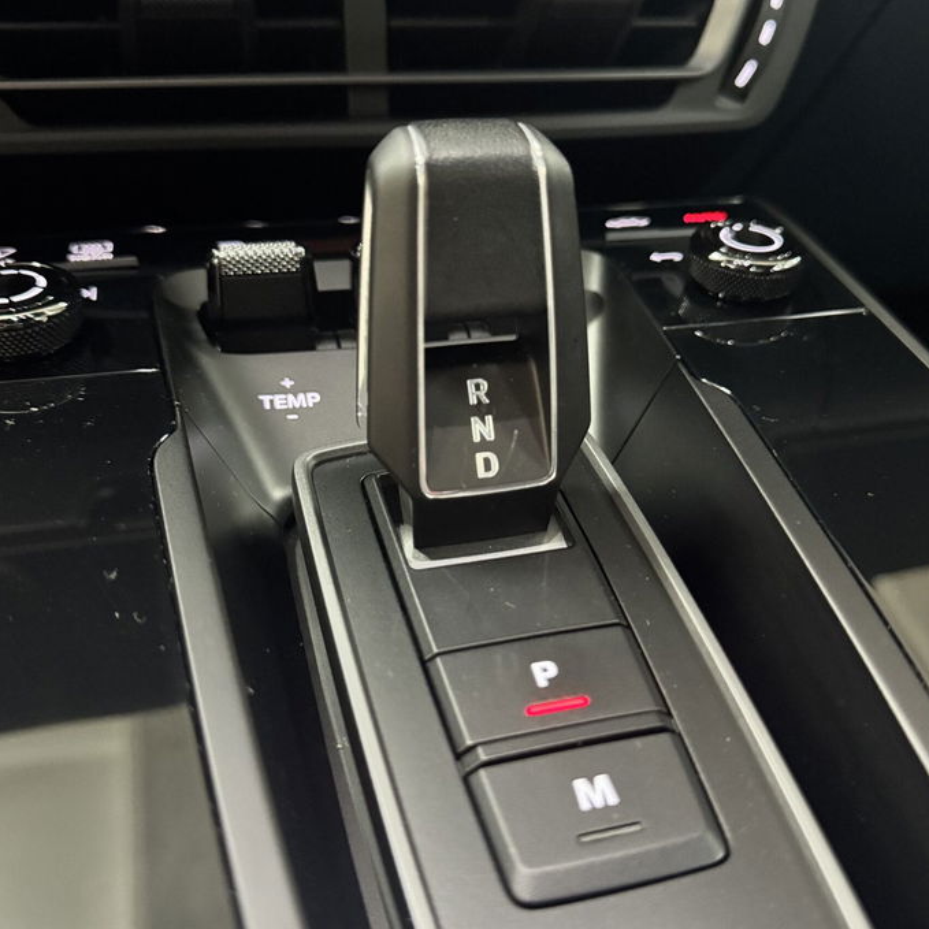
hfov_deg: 51.0
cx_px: 502
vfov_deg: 51.1
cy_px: 447
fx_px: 972
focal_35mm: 32
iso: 1250
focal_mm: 6.76
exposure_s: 1/28
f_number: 1.78
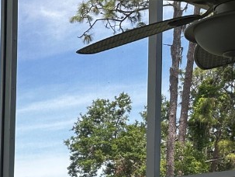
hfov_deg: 20.7
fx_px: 551
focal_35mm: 81
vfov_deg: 16.9
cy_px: 245
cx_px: -114
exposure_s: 1/971
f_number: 1.78
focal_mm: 6.86
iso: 80
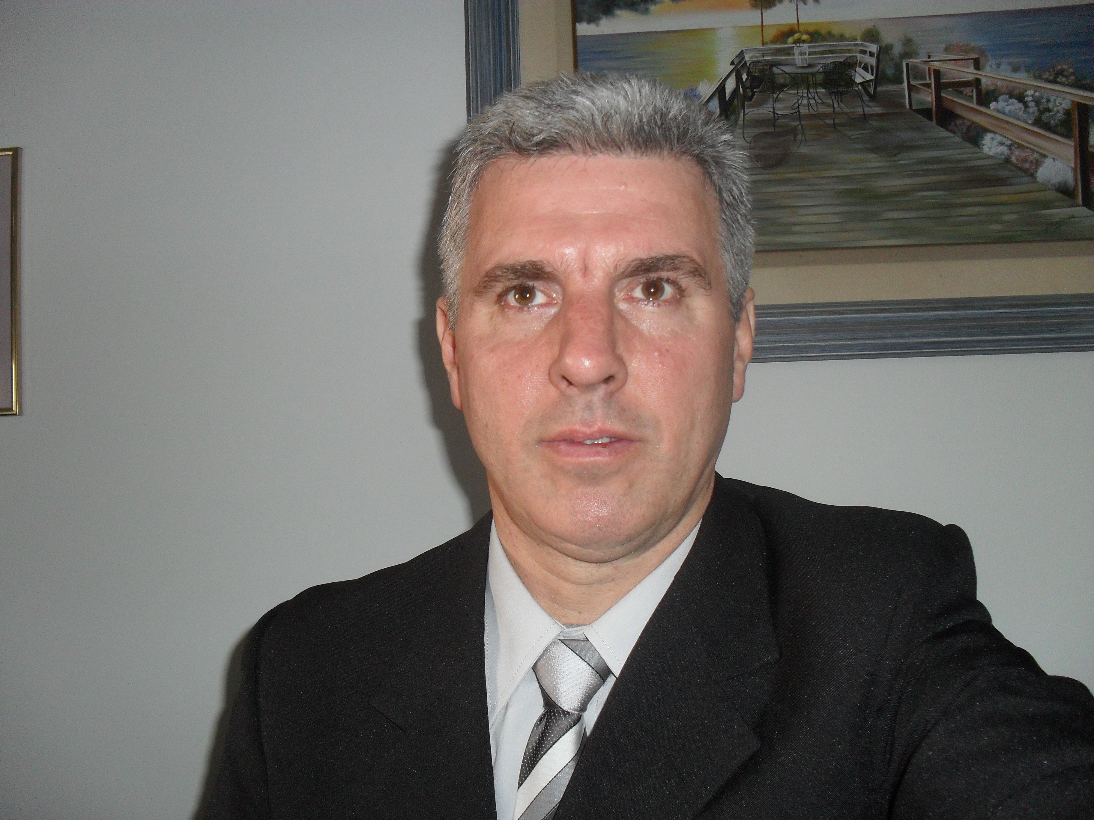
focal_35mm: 35
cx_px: 547
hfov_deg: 52.6
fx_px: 1106
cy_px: 410
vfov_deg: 40.7
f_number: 3.2
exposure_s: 1/45
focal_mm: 6.3
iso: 200
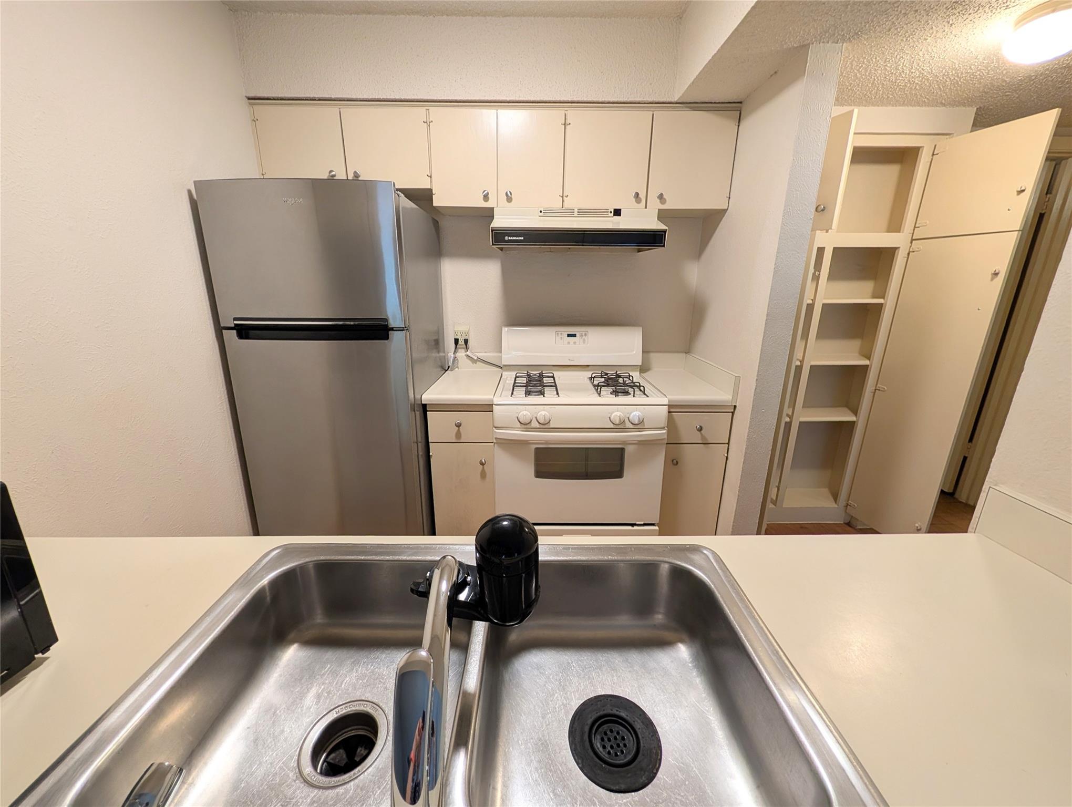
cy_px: 404
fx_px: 372
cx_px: 536
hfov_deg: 110.5
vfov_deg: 94.6
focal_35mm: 12
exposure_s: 1/60
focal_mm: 2.02
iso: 95
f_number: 1.7
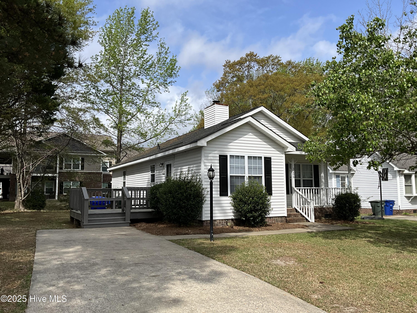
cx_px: 208
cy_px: 156
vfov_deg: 48.2
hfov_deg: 61.7
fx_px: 349
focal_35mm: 29
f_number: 1.8
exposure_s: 1/2141
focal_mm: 3
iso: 25
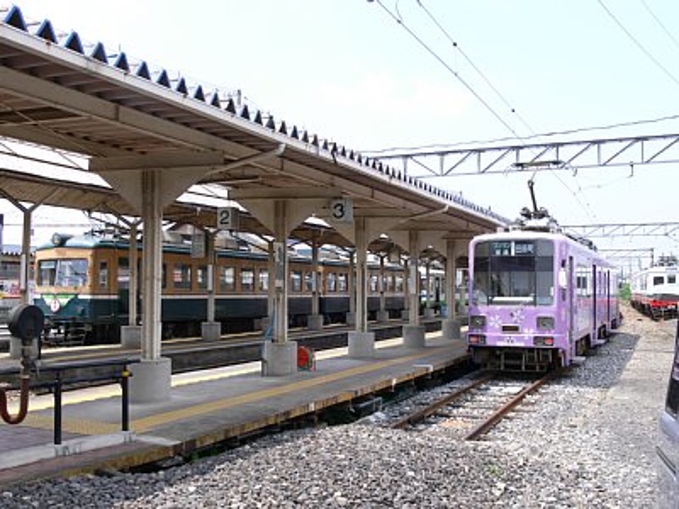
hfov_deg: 52.6
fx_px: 687
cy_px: 254
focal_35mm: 35
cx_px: 340
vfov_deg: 40.7
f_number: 5.6
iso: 80
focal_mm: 7.4
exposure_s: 1/160
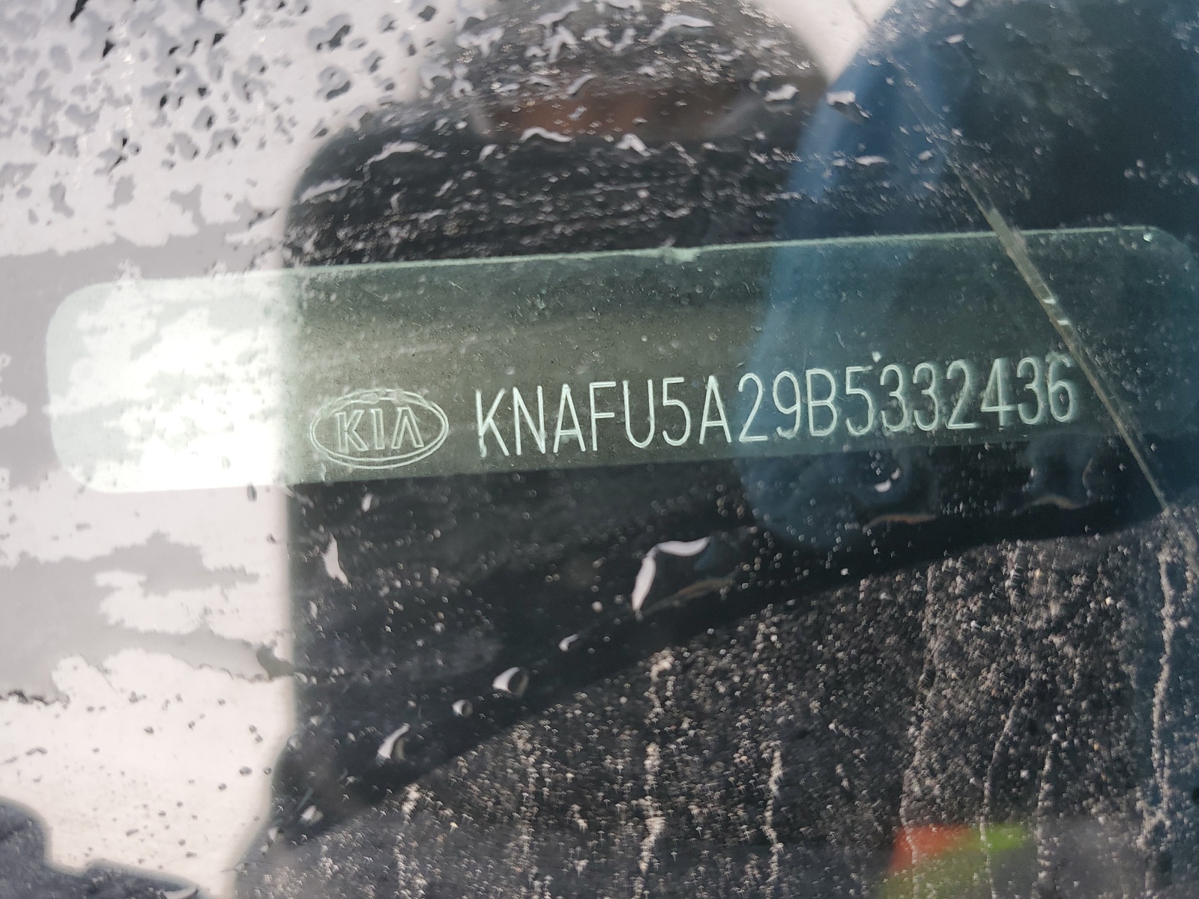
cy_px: 450
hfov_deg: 67.3
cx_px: 600
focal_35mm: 26
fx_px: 901
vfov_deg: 53.1
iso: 53
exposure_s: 1/60.2
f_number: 1.5
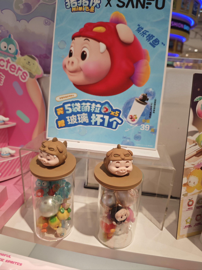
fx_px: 179
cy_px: 135
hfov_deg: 58.9
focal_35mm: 23
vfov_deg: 73.9
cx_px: 101
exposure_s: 1/108
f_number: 1.6
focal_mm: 6.55
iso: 50
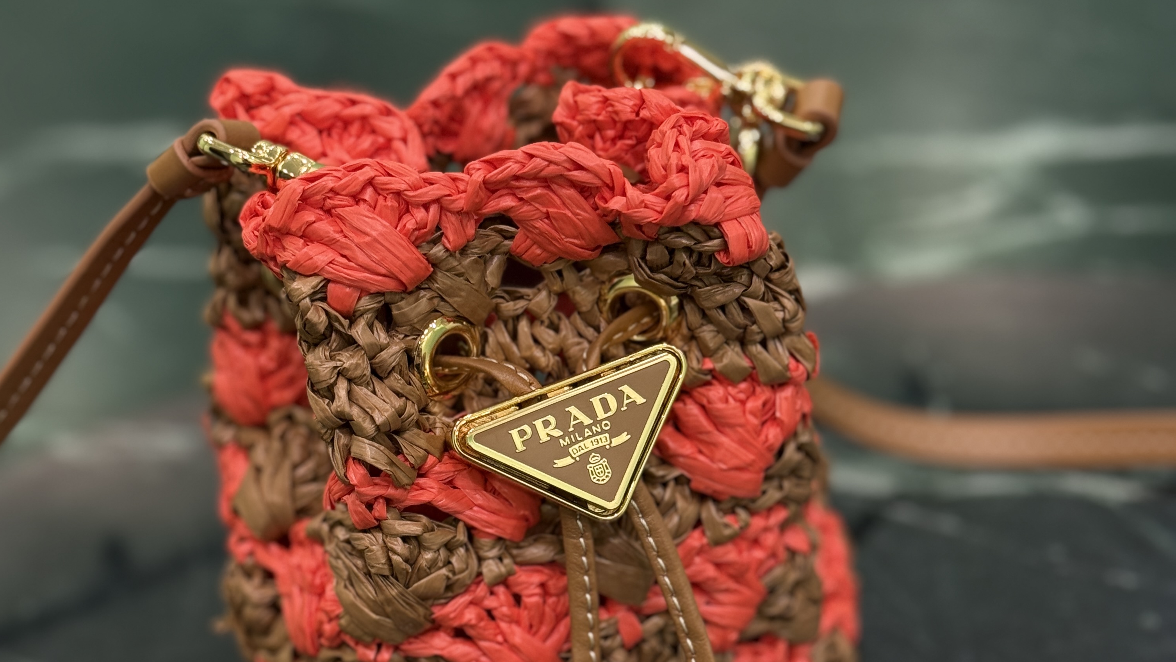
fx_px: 2183
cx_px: 586
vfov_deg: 17.2
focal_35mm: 70
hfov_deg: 30.2
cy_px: 441
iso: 160
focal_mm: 6.76
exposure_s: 1/100
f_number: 1.78
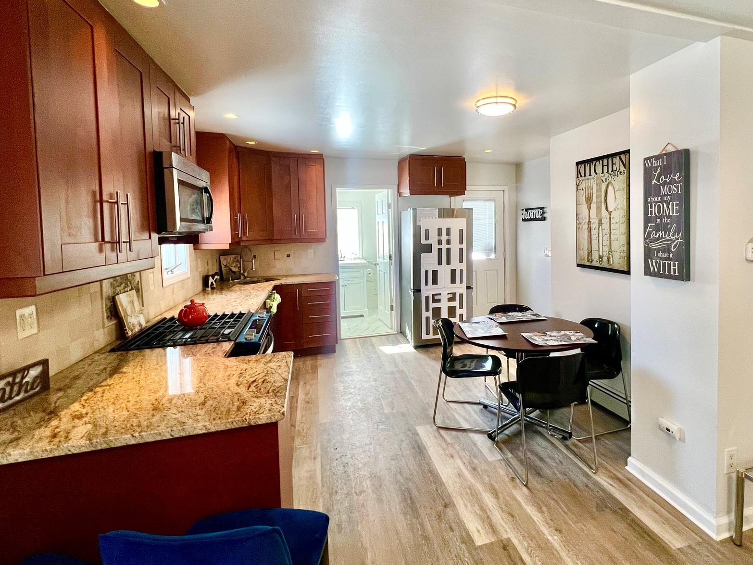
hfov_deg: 90.2
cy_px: 244
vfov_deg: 74.4
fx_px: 370
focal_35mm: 17
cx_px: 439
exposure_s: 1/120
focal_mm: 1.57
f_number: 1.8
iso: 200
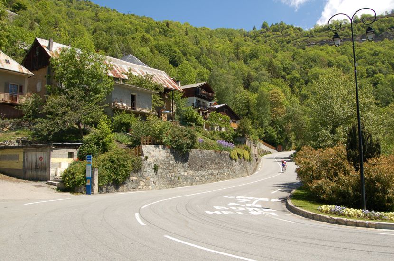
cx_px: 197
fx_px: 295
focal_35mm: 27
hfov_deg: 67.5
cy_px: 130
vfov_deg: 47.8
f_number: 8
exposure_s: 1/250
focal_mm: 18
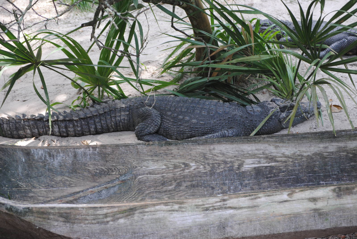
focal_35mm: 112
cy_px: 120
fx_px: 1117
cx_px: 178
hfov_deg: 18.2
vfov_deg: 12.2
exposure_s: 1/125
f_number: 4.2
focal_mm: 75
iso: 400
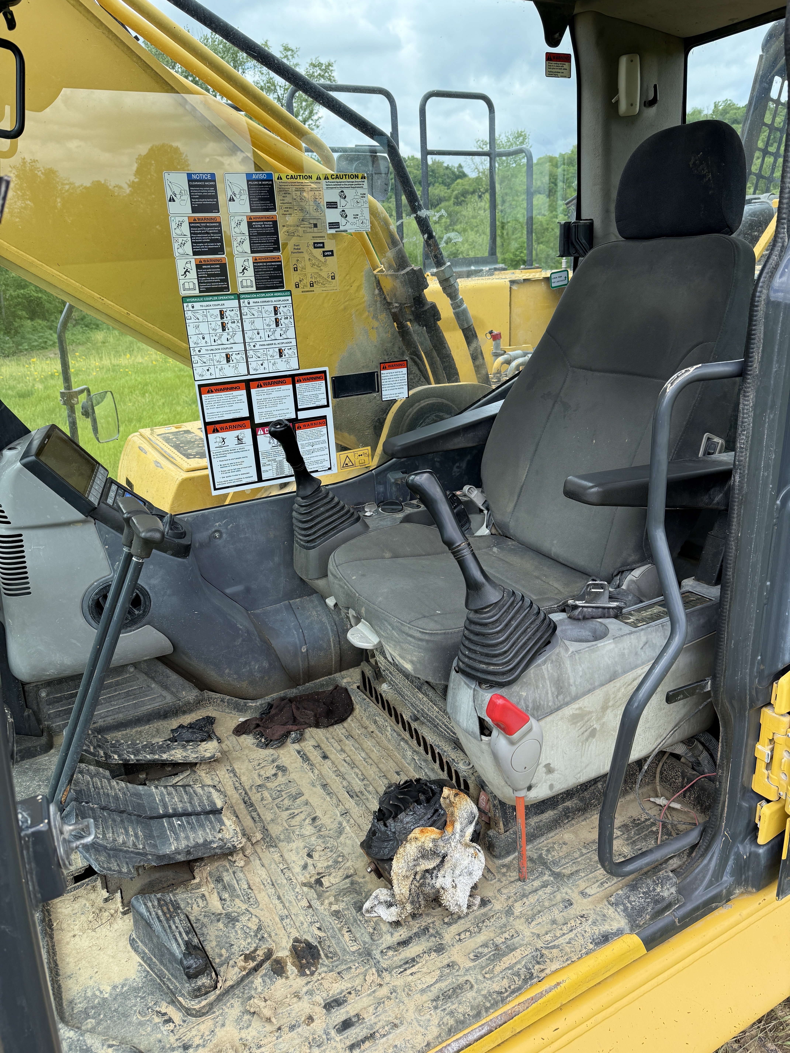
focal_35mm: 24
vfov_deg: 71.6
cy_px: 526
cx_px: 395
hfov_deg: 56.8
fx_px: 730
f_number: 1.78
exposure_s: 1/1250
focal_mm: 6.76
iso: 100
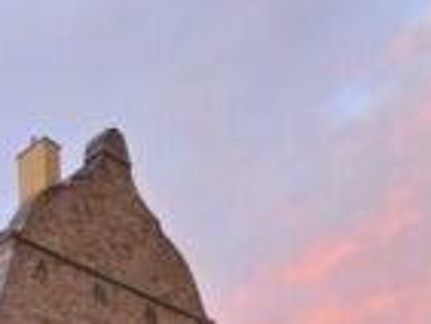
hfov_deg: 20.1
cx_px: -376
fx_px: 798
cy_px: 764
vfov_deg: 14.9
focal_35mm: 64
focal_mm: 2.2
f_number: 2.2
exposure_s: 1/50
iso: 160
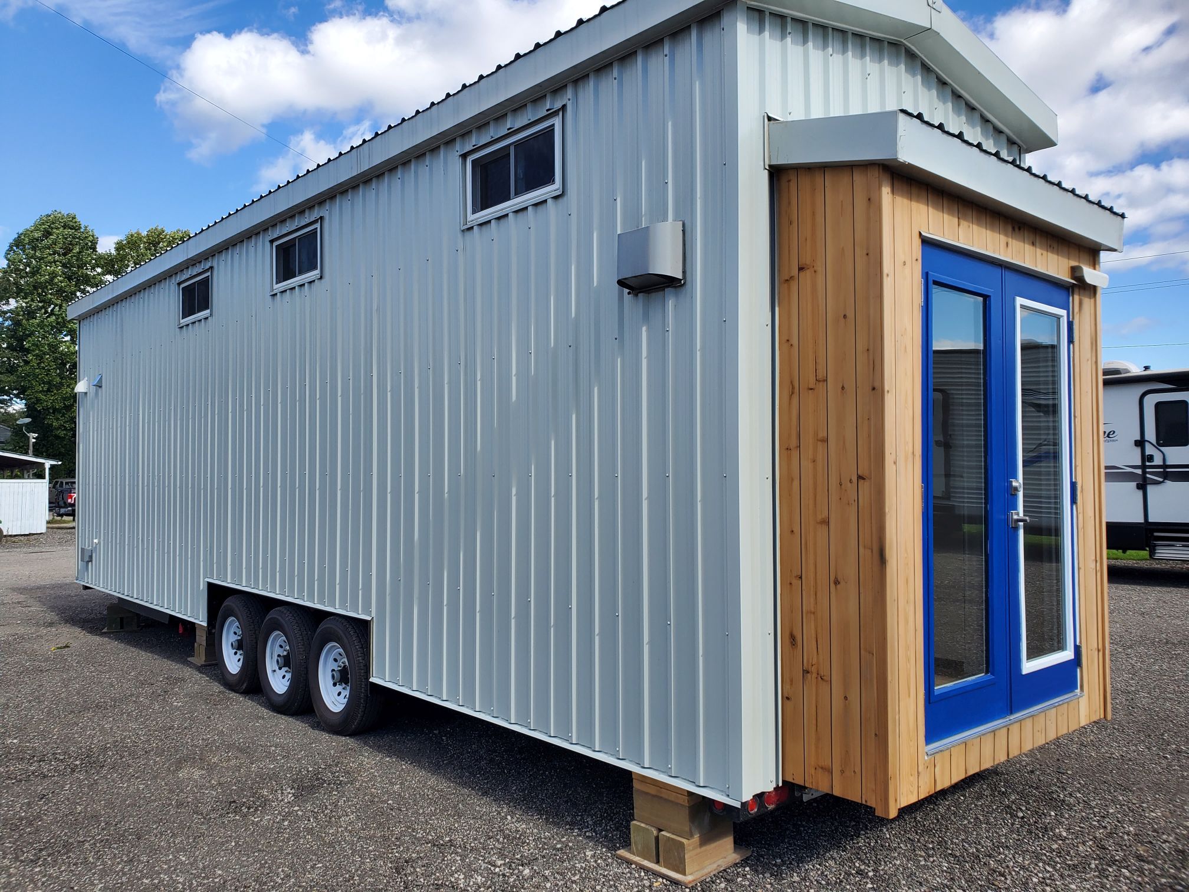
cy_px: 446
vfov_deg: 53.1
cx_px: 594
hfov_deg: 67.3
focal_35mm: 26
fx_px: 893
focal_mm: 4.3
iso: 50
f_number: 2.4
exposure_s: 1/1013
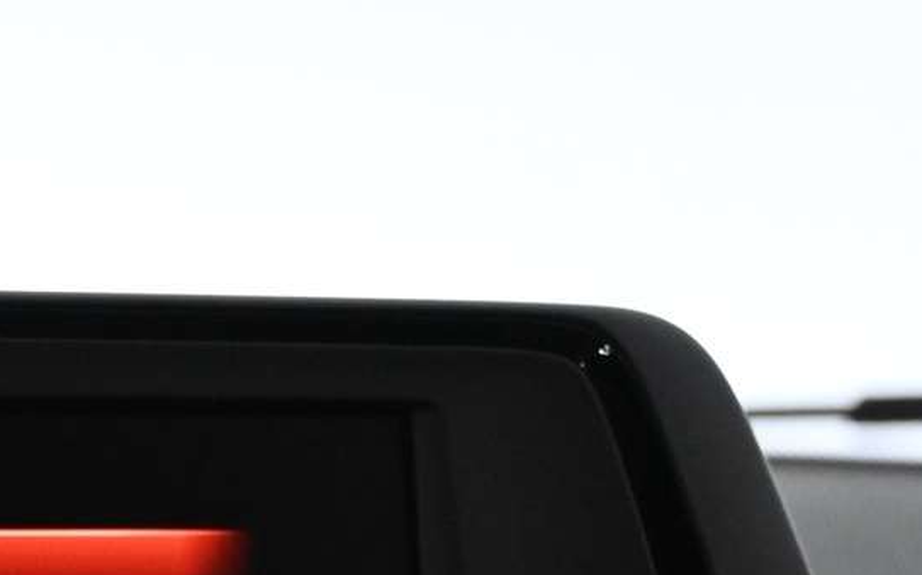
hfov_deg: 14.0
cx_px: -260
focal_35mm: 144
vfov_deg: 8.8
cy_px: 914
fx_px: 3611
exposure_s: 1/50
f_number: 5
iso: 3600
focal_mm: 31.5
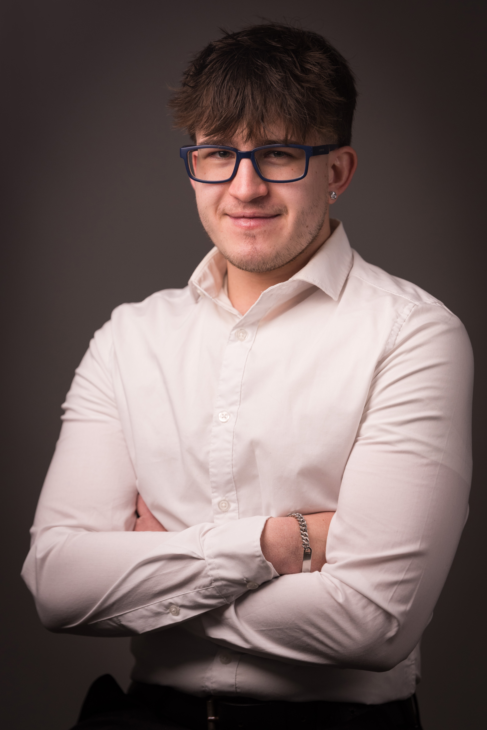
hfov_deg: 7.9
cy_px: 365
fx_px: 3548
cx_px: 244
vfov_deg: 11.7
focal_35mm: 175
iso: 500
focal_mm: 175
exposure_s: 1/400
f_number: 3.2
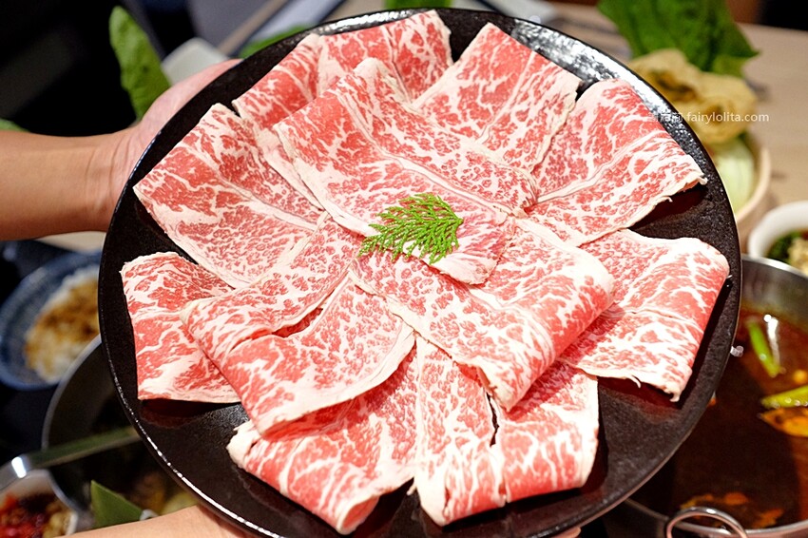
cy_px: 269
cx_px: 404
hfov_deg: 54.5
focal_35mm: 35
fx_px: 785
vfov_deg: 37.8
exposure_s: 1/200
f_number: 2.8
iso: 2000
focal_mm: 23
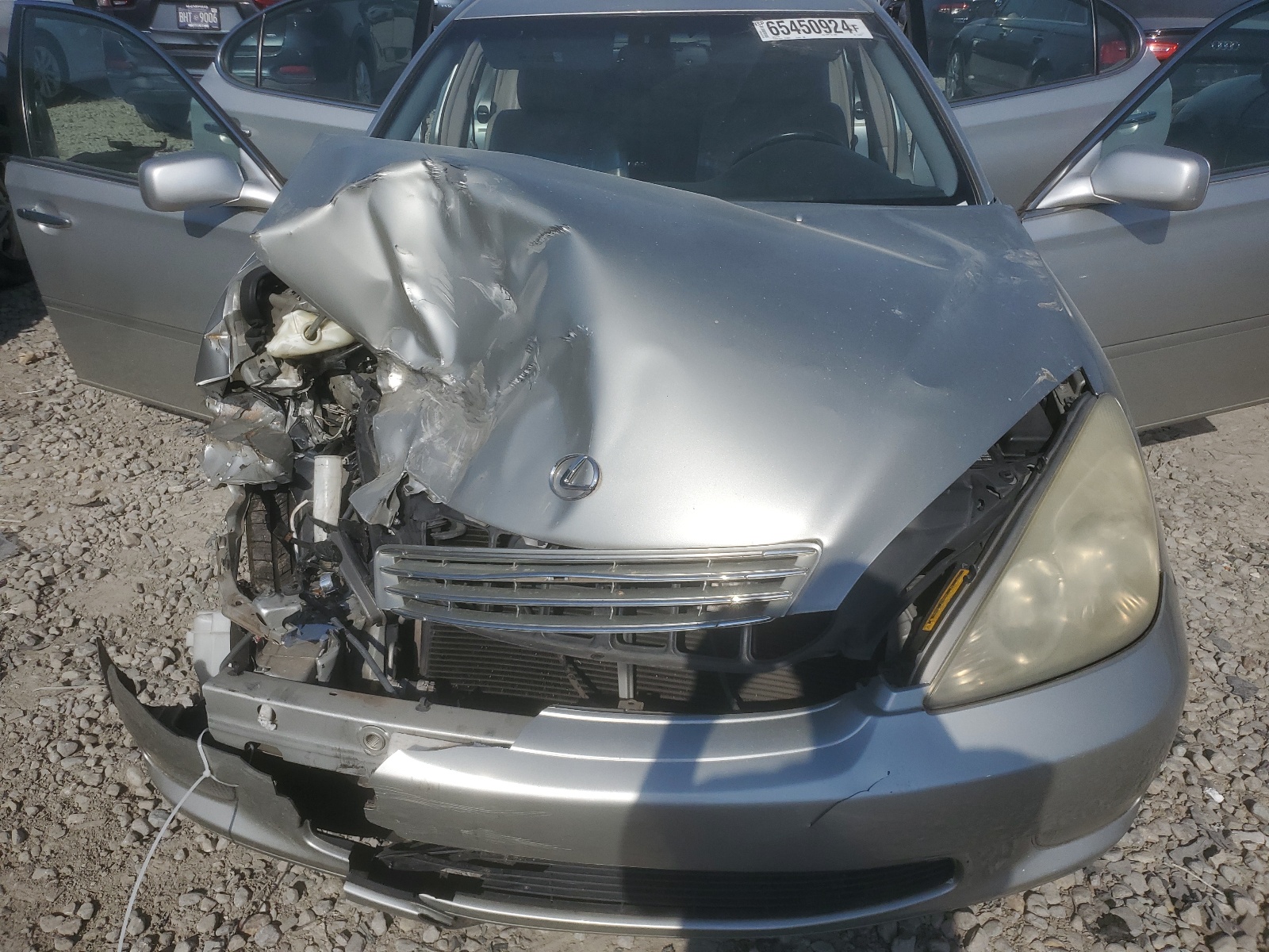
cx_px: 634
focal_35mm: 26
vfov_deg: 53.1
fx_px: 953
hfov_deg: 67.3
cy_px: 476
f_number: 1.5
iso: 50
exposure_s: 1/10000
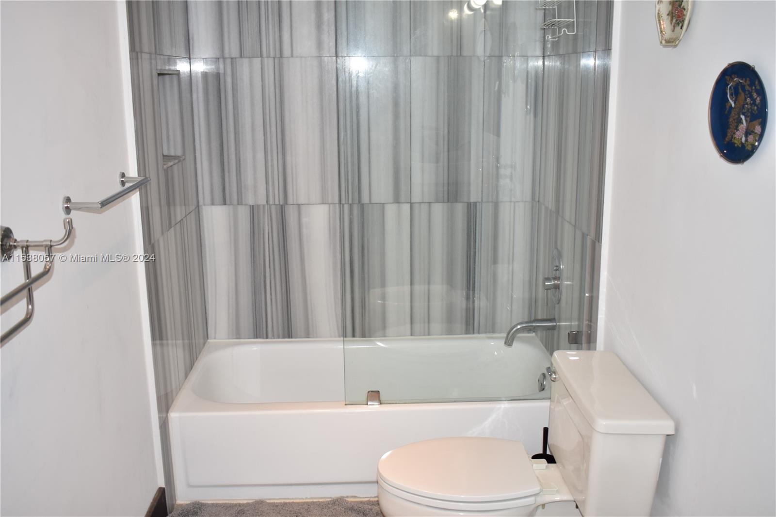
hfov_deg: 55.1
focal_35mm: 34
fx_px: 743
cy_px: 258
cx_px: 388
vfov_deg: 38.3
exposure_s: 1/60
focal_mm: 23
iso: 320
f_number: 3.8
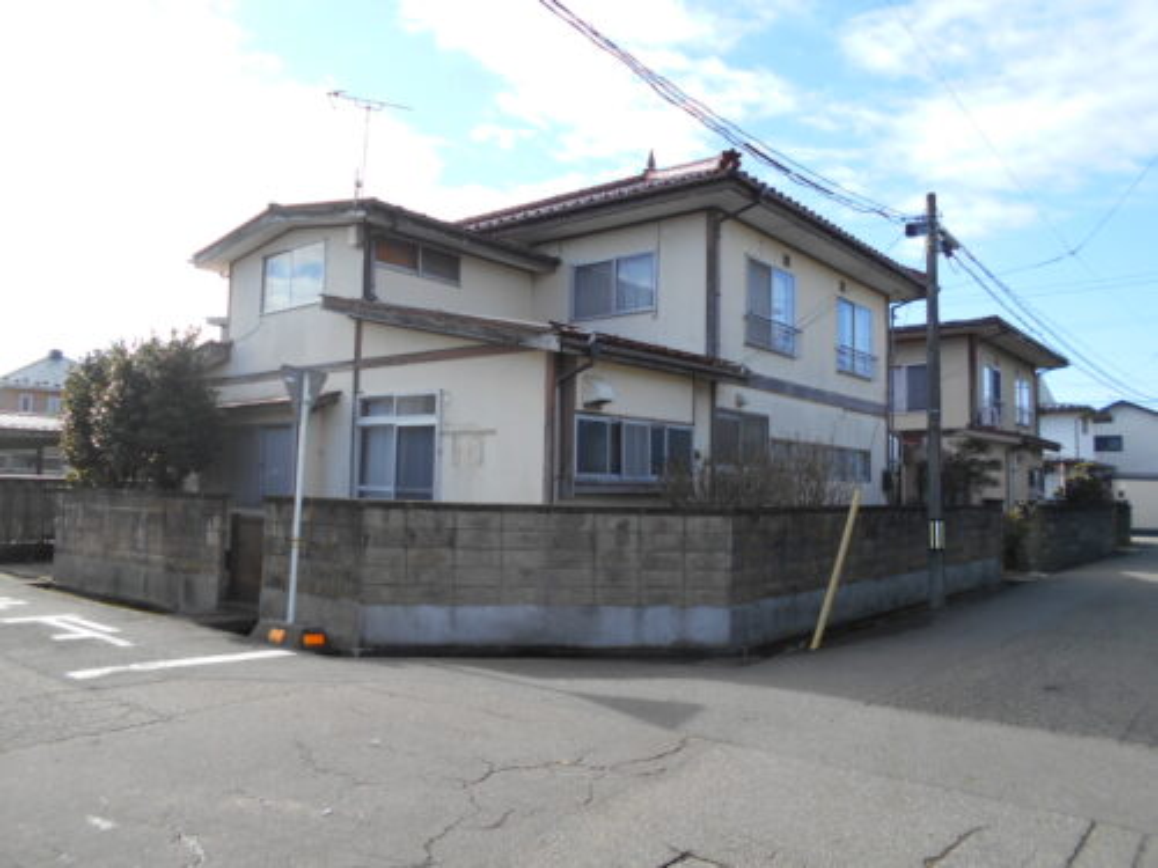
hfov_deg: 67.3
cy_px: 434
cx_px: 579
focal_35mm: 26
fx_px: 870
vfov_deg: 53.1
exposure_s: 1/500
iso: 80
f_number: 3.2
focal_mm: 4.6
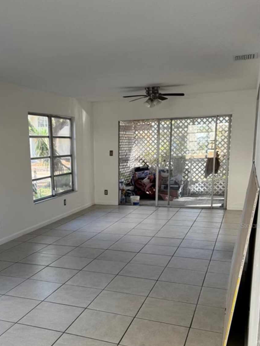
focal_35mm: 36
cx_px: 76
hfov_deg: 39.0
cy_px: 225
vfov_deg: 50.6
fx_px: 360
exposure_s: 1/143
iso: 64
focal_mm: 6.76
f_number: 1.78
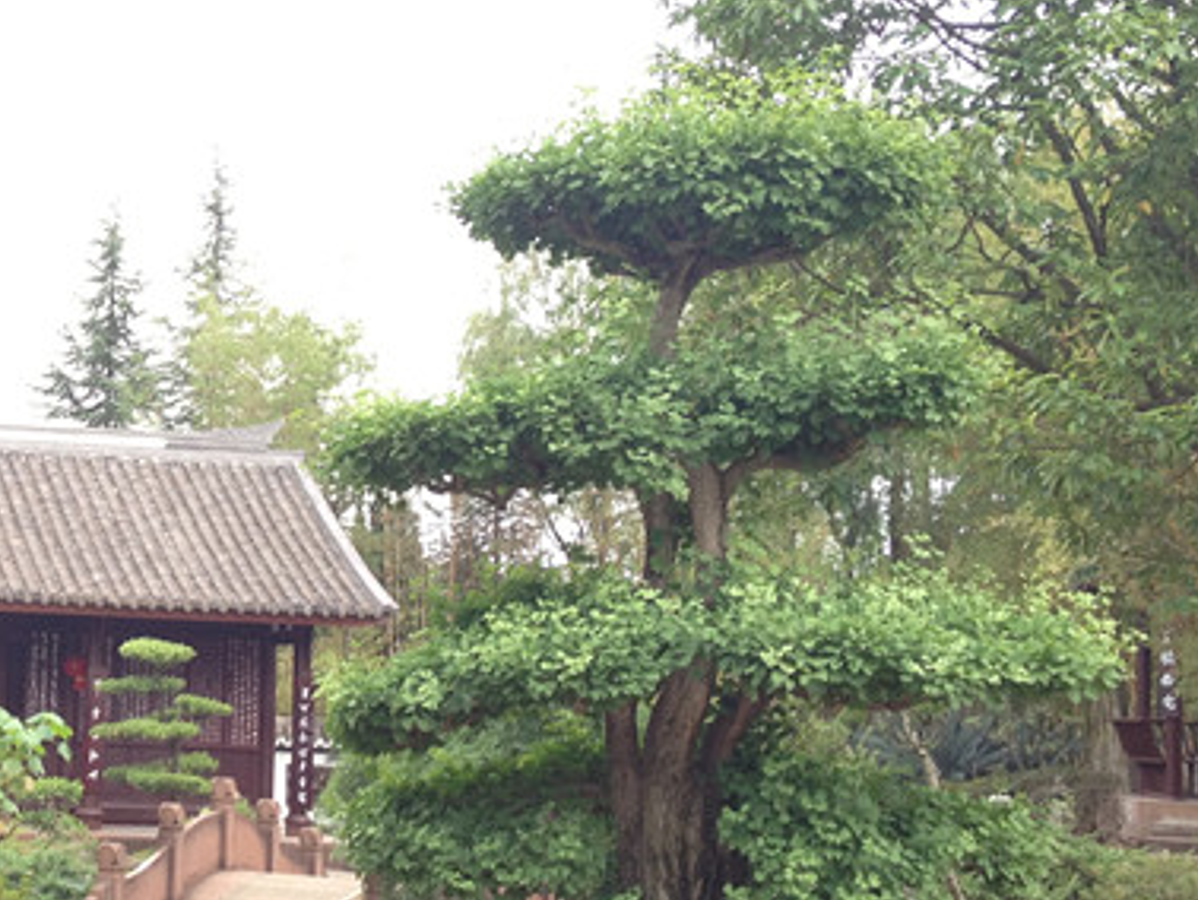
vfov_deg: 19.9
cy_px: 380
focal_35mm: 74
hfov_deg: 25.0
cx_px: -10
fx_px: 2563
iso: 64
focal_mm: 4.28
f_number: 2.4
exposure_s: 1/213
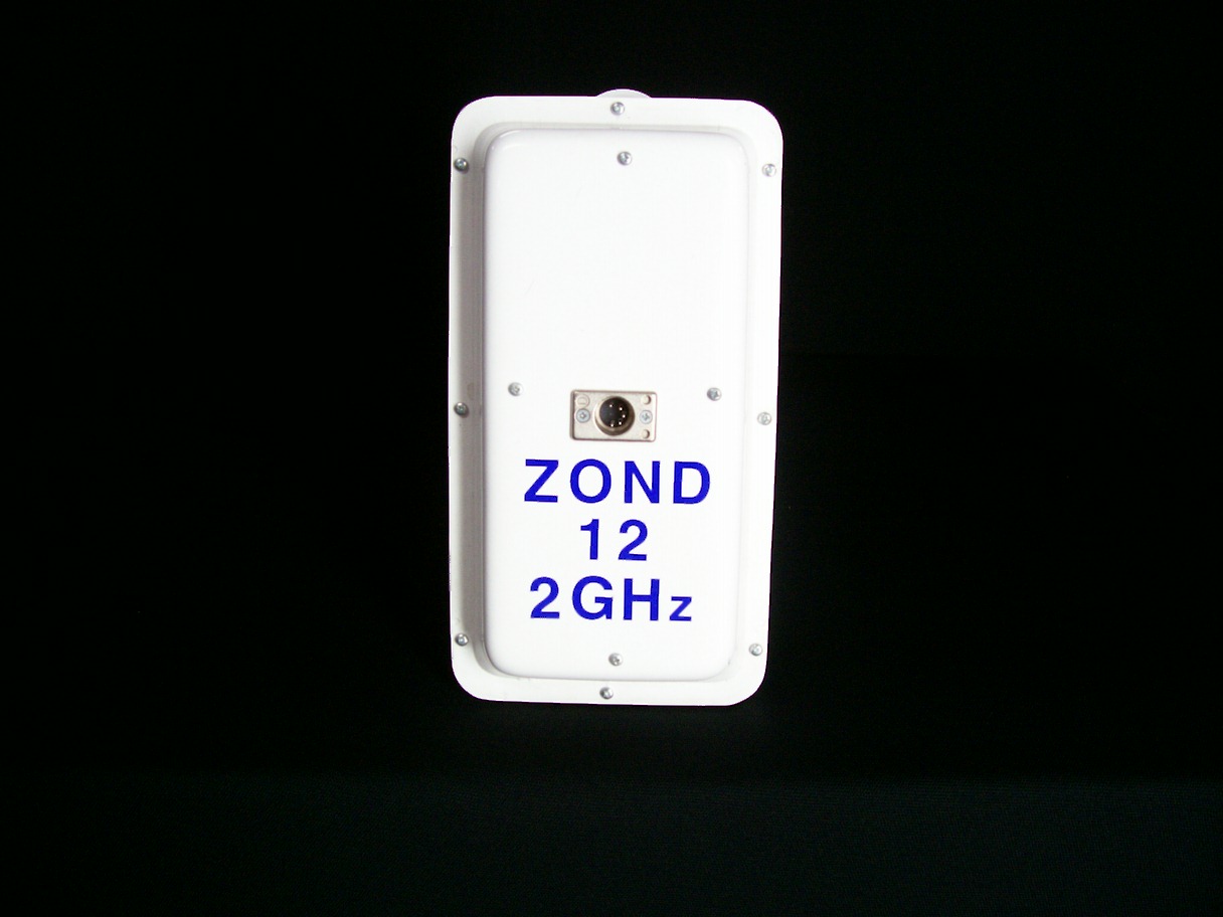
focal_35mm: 34
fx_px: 1201
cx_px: 612
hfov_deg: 54.0
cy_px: 458
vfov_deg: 41.8
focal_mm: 5.6
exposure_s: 1/32
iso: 105
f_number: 2.7
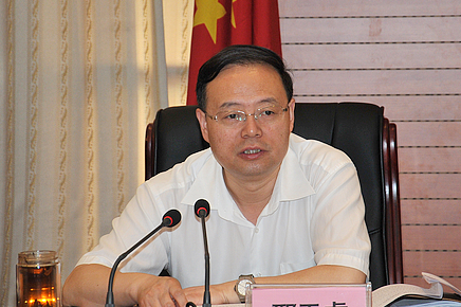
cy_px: 160
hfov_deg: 11.4
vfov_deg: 7.6
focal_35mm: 181
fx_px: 2311
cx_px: 252
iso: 500
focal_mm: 105
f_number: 5.6
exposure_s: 1/50
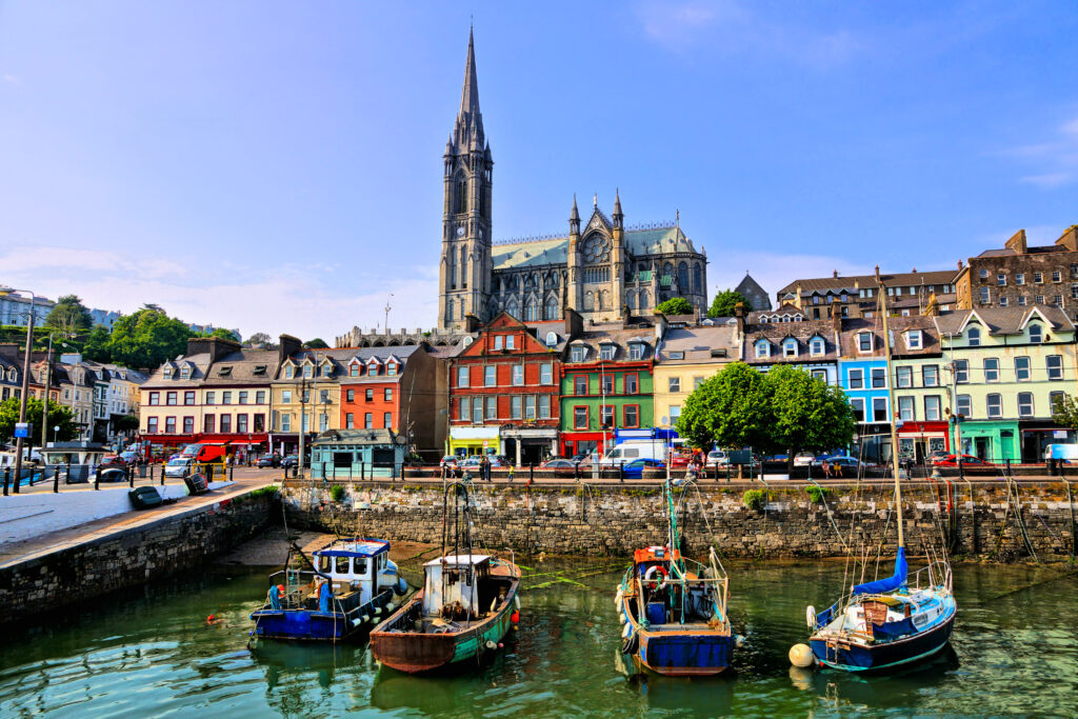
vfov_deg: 53.1
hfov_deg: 73.7
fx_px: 719
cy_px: 360
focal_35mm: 24
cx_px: 539
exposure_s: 1/200
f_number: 10
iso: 100
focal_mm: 16
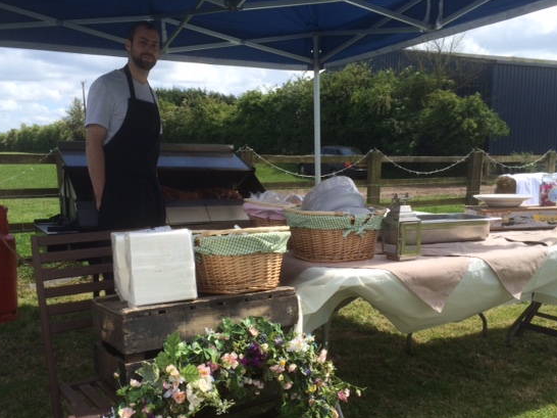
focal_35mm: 34
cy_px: 242
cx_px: 277
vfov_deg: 41.6
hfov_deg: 54.0
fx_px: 547
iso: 32
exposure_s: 1/1520
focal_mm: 4.15
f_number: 2.2
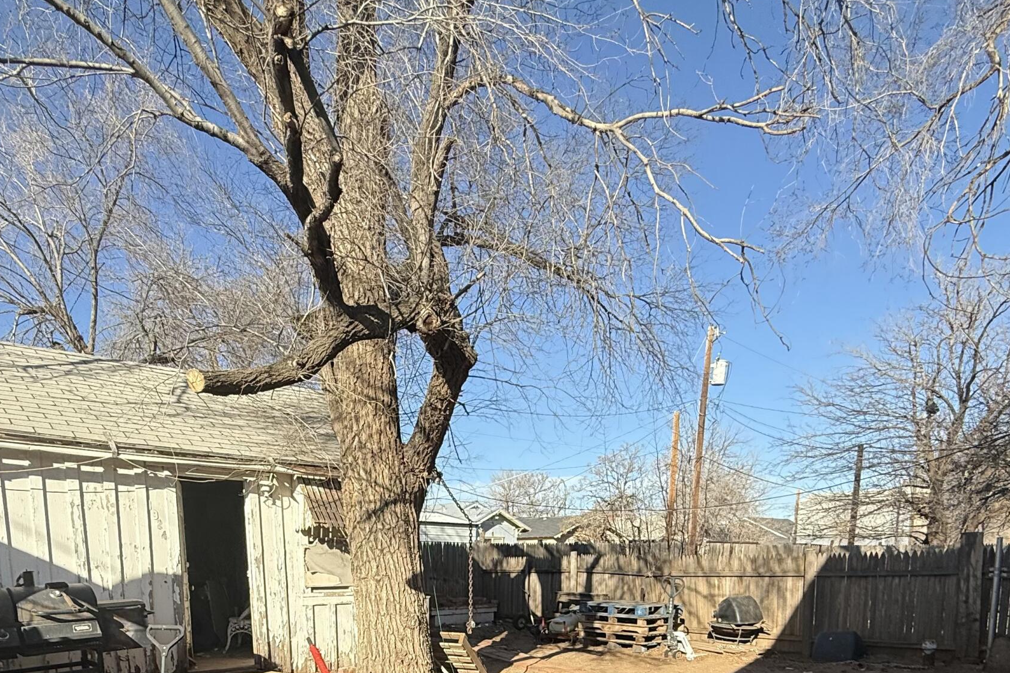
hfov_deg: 69.1
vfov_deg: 43.2
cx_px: 444
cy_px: 660
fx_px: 729
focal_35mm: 26
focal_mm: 2.22
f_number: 2.2
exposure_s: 1/1464
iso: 50
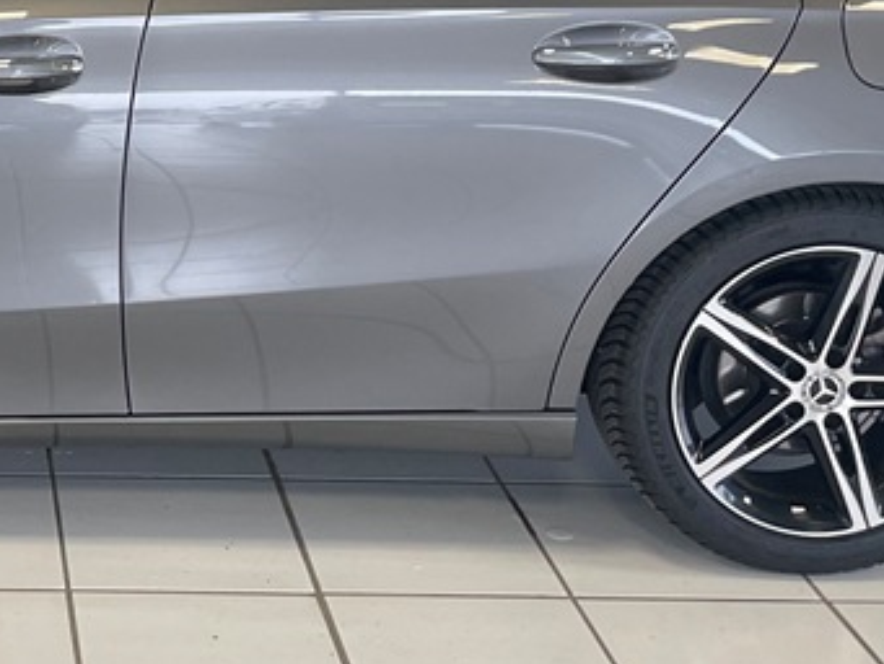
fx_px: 1993
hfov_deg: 23.5
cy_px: -49
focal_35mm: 78
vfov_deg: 18.3
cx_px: -91
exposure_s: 1/121
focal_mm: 4.2
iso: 125
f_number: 1.6
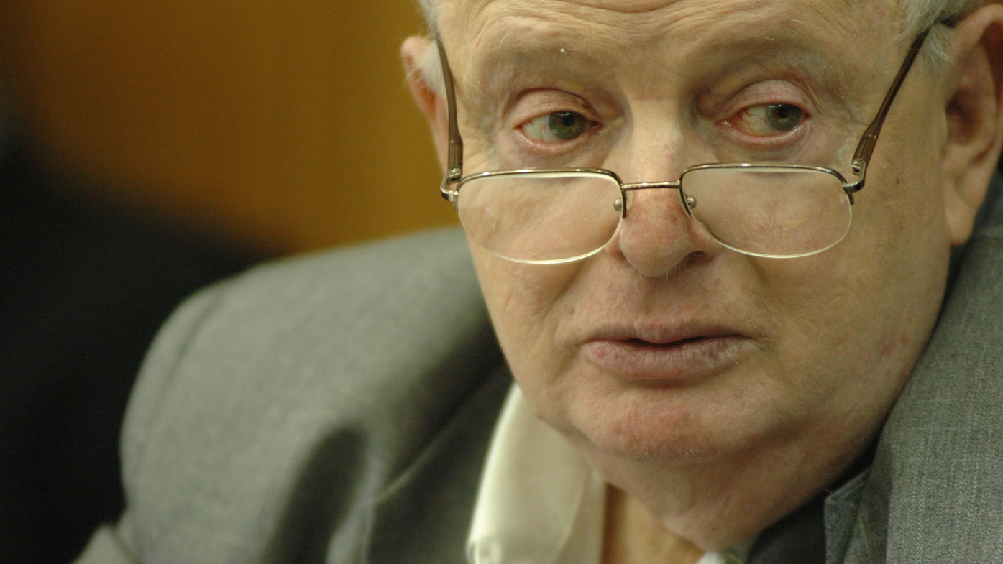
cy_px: 305
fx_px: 8378
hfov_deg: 6.9
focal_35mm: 315
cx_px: 500
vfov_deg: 3.9
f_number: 2.8
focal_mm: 200
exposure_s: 1/80
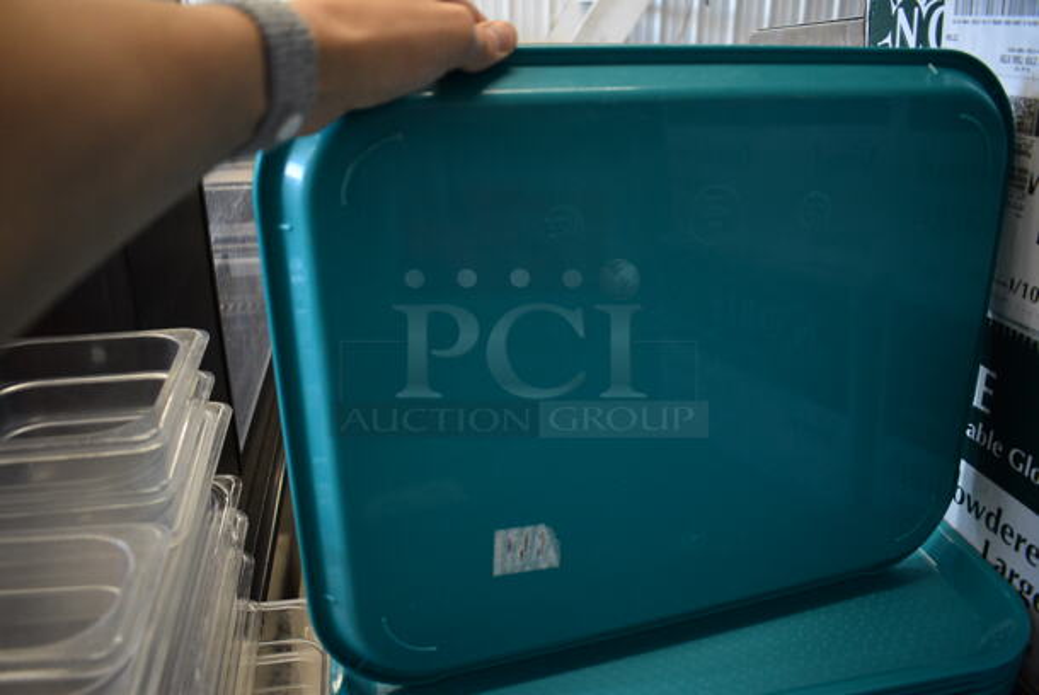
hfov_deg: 67.3
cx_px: 520
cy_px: 348
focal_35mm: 27
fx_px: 780
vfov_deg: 48.0
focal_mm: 18
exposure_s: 1/125
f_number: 3.5
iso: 1100
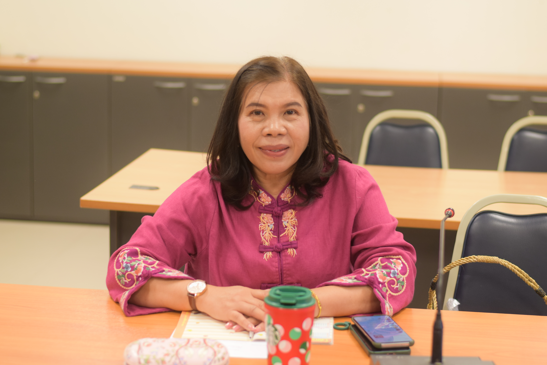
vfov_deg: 18.2
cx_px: 274
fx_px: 1140
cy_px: 182
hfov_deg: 27.0
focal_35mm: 75
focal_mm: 50
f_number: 2.5
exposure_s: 1/100
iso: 500
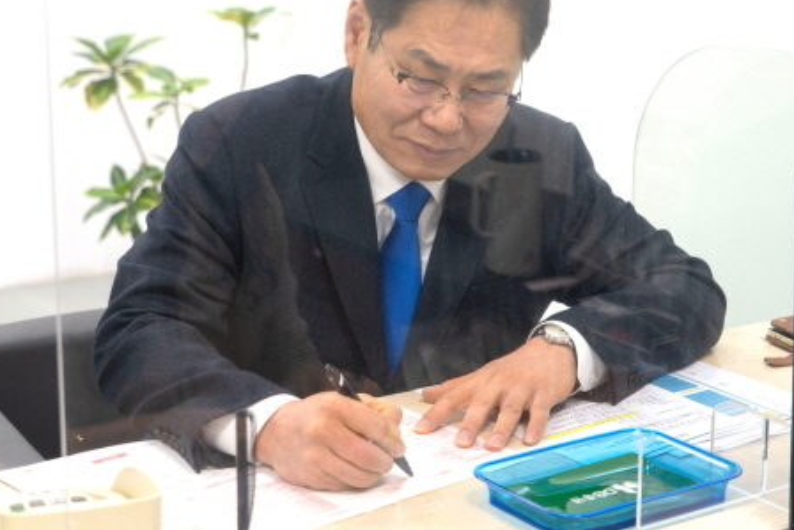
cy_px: 206
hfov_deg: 24.4
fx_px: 1831
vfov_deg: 16.5
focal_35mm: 83
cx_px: 484
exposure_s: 1/160
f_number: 5
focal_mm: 62
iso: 1600
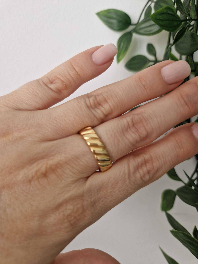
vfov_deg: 73.9
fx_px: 175
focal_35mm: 23
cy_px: 132
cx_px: 99
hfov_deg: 58.9
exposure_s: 1/248
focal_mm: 5.4
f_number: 1.8
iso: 50
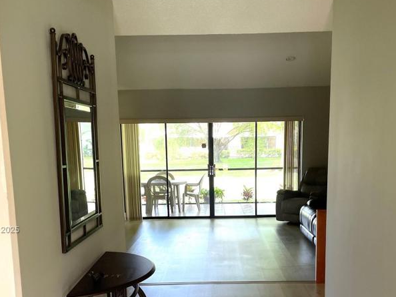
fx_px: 481
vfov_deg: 33.5
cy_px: 230
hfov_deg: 44.7
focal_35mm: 42
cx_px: 211
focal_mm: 4.2
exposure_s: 1/106
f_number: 1.6
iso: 125
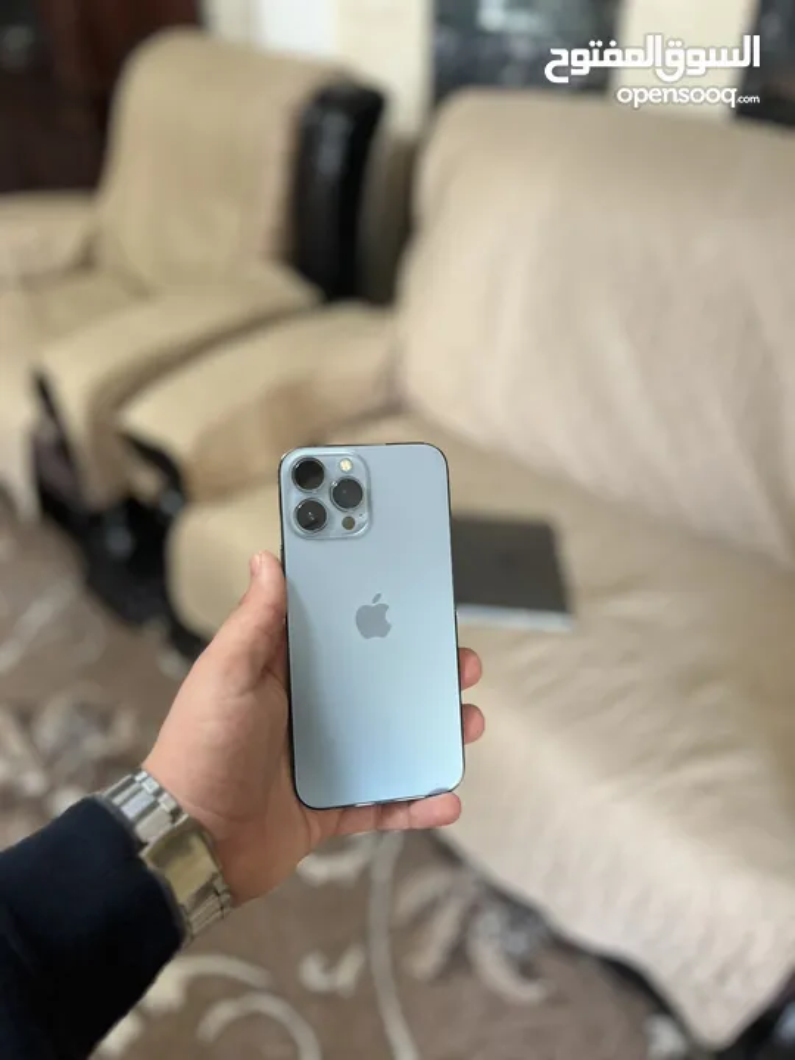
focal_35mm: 26
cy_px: 530
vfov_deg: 67.3
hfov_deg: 53.1
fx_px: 796
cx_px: 398
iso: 160
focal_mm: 5.7
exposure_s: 1/50
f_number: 1.5
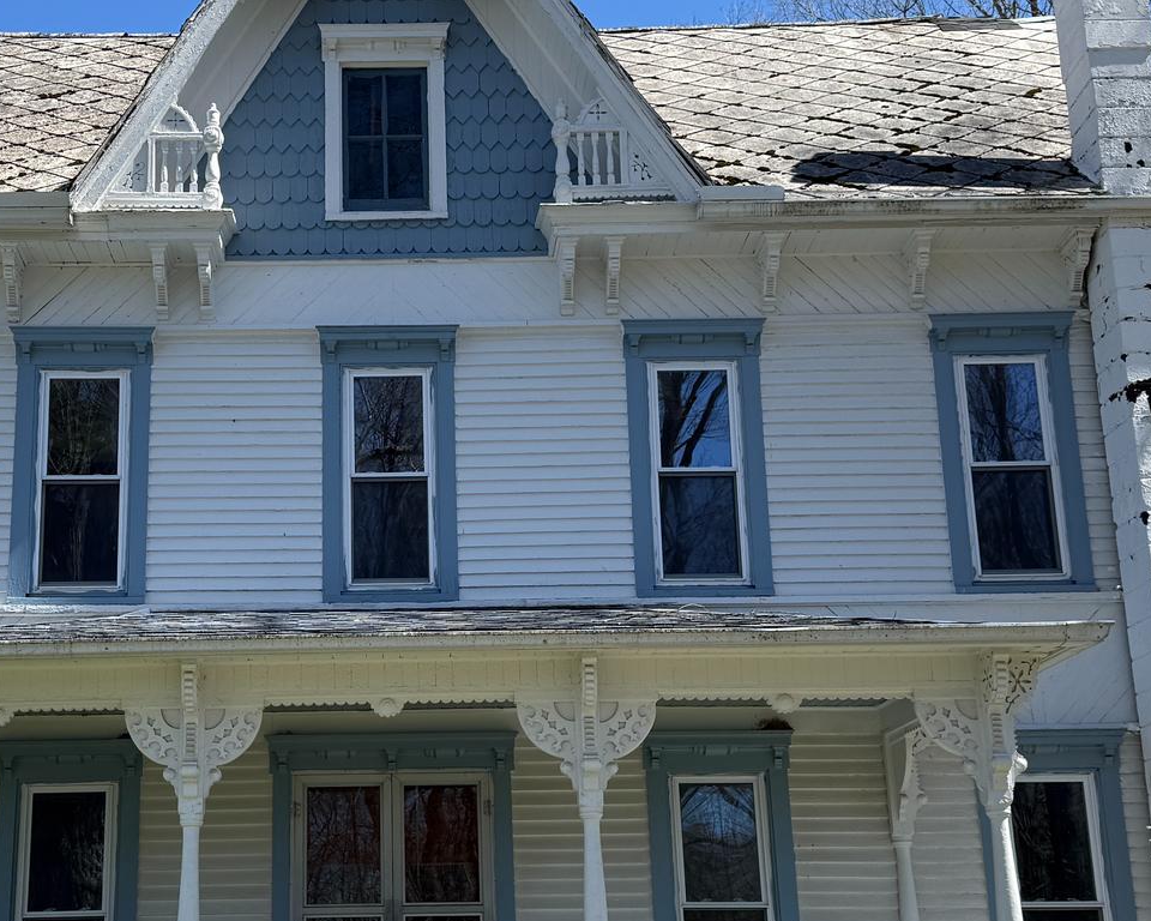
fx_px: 1703
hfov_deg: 37.0
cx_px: 388
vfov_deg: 30.1
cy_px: 574
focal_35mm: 50
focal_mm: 6.76
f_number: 1.78
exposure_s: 1/2169
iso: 80
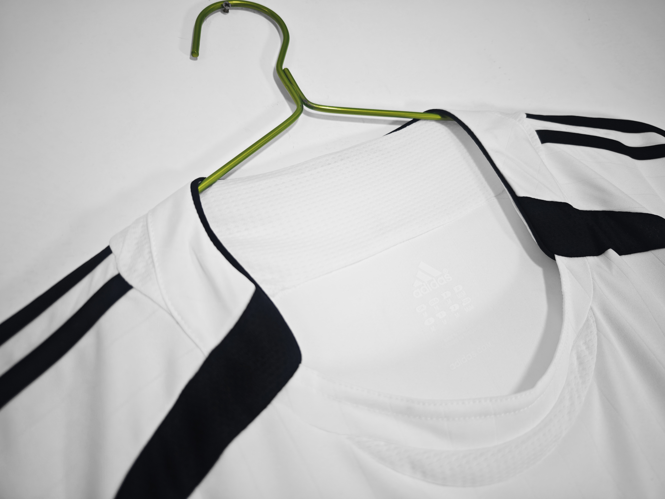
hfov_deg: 73.9
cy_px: 250
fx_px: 442
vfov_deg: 58.9
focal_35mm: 23
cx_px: 332
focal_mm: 8.67
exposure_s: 1/100
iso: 107
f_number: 1.75
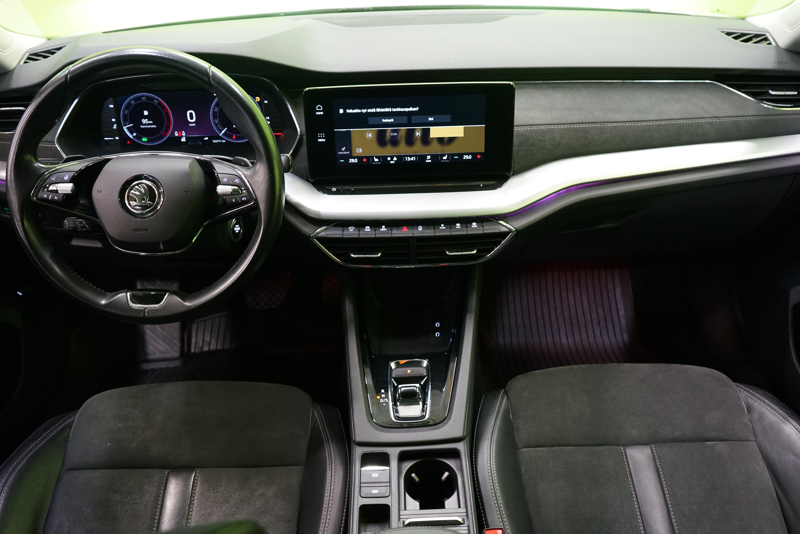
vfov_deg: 41.1
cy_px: 267
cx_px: 400
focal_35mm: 32
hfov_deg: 58.7
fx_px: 711
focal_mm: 32
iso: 2500
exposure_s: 1/20
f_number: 5
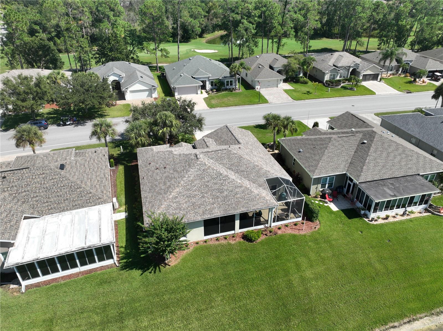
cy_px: 166
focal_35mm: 24
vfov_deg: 56.8
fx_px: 307
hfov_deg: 71.6
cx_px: 222
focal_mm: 12.29
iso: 120
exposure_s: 1/1600
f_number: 2.8
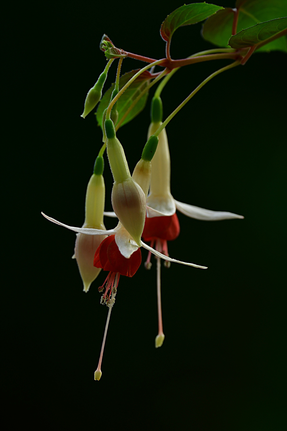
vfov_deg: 2.8
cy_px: 216
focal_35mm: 750
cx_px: 144
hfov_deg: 1.8
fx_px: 8978
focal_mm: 500
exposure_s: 1/60
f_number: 5.6
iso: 100
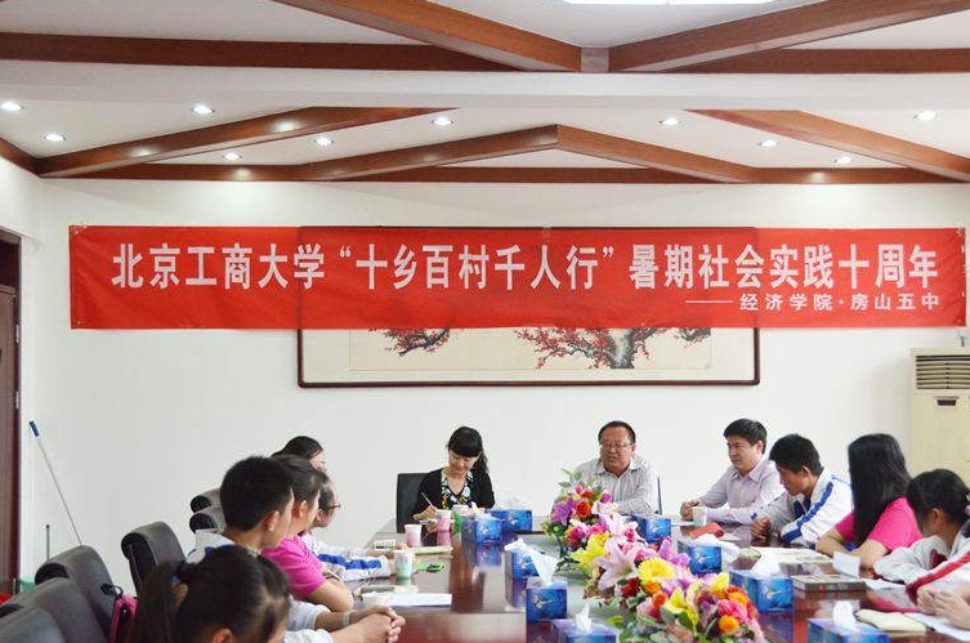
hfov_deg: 38.9
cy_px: 338
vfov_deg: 26.4
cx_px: 511
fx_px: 1372
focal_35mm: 51
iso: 2000
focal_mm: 32
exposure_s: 1/125
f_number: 5
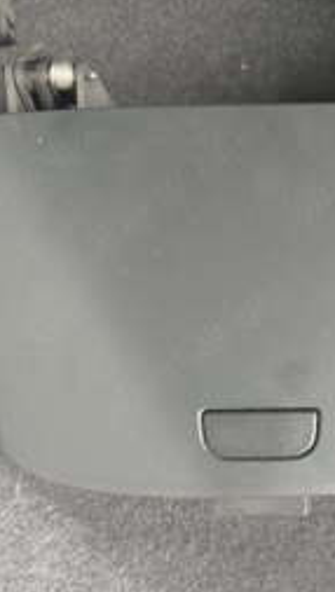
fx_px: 677
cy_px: 393
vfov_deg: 46.6
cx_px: 274
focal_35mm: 43
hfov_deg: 27.2
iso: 130
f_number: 1.89
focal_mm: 5.95
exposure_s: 1/50
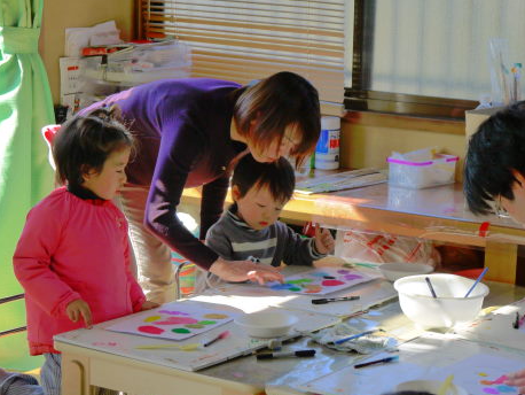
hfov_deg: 17.9
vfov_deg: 13.5
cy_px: 248
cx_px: 303
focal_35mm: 110
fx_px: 1669
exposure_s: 1/125
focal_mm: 42
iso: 400
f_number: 5.6
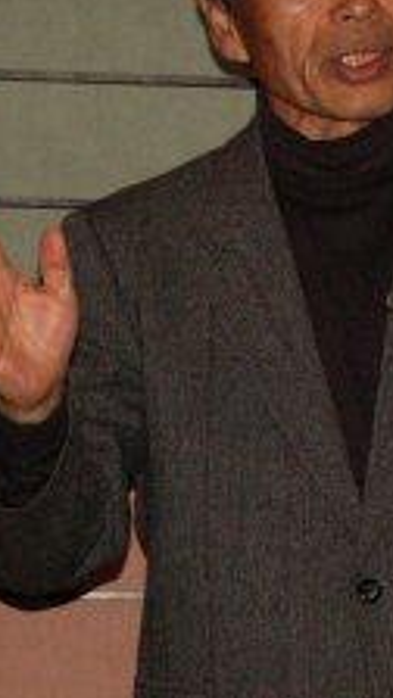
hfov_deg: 5.5
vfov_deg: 9.7
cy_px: 196
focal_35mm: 222
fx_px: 4113
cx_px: 371
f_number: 3.5
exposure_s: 1/40
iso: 160
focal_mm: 16.6
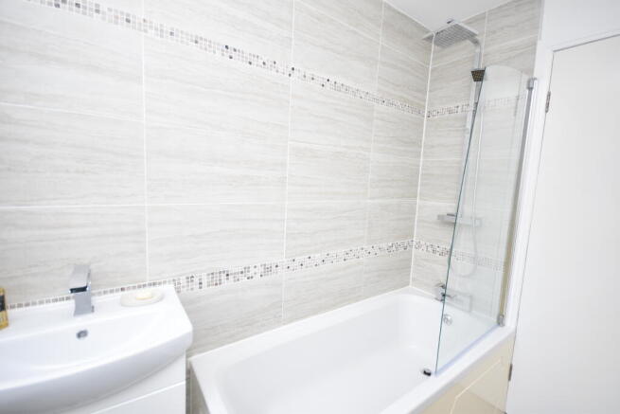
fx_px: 258
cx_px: 310
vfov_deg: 77.4
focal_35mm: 15
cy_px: 207
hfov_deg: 100.4
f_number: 4
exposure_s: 1/60
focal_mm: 10
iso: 400
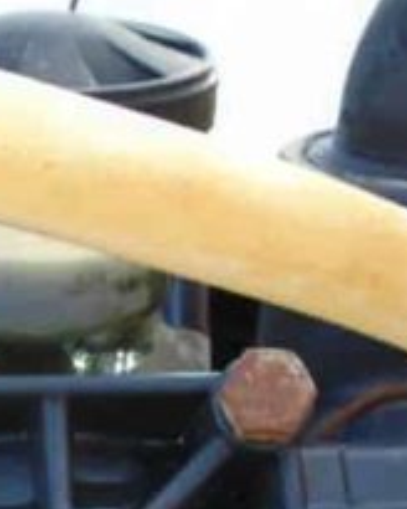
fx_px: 1491
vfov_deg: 17.6
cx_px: -112
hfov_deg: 14.9
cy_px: 740
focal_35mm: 99
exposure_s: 1/60
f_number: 3.2
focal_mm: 4.6
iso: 100
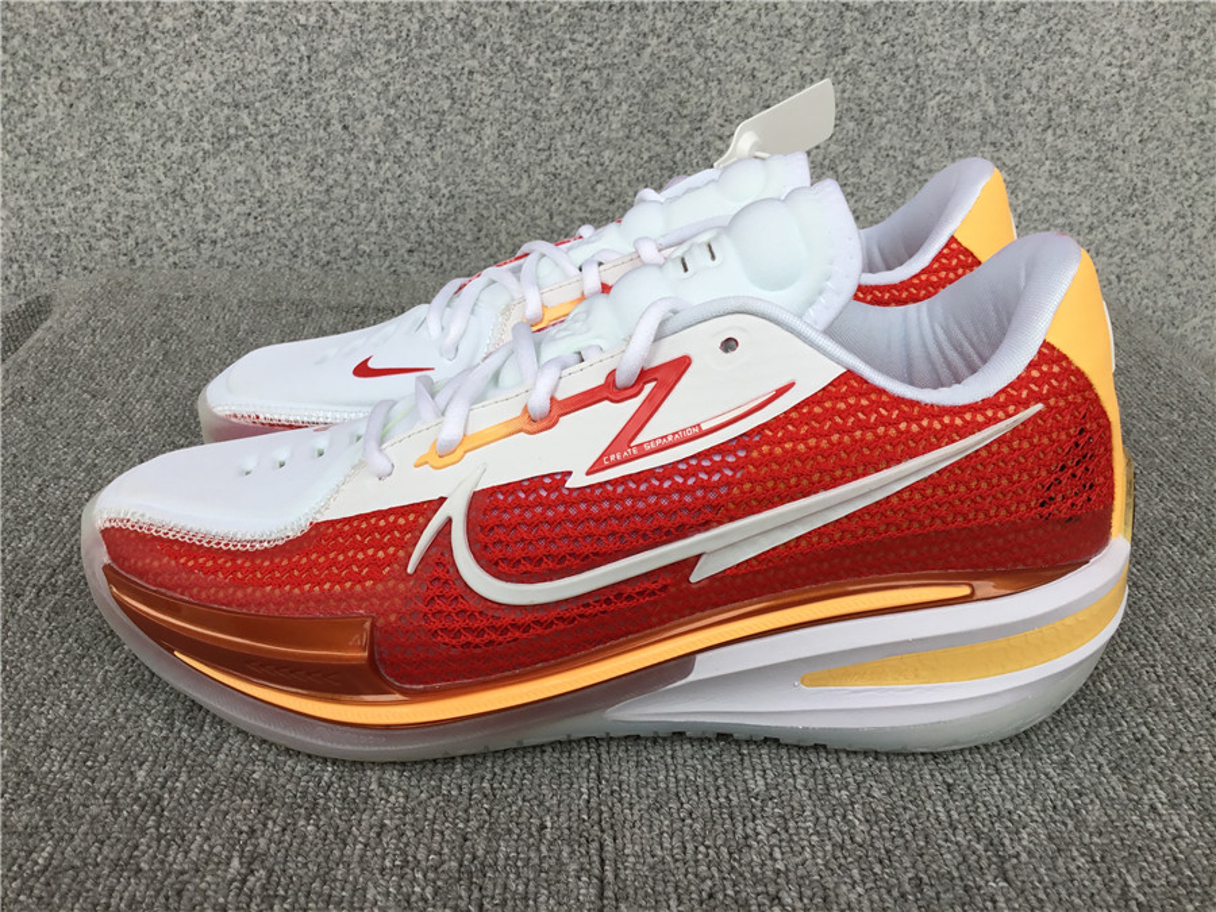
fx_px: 1089
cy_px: 456
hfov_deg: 58.4
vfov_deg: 45.4
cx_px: 608
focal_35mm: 31
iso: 25
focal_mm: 3.3
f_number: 2.4
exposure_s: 1/107
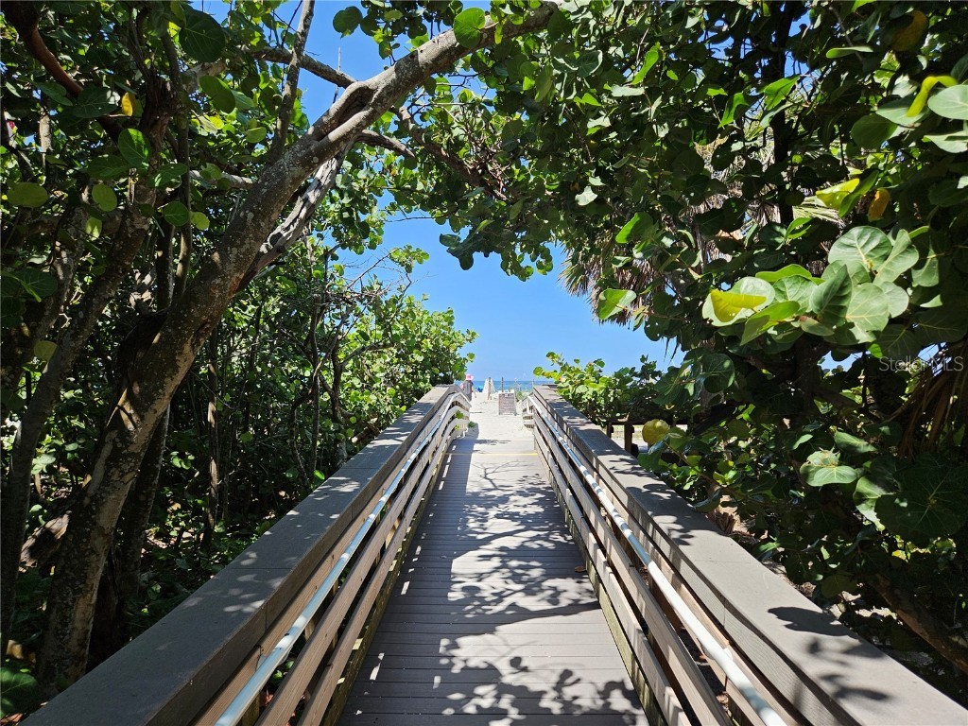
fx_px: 643
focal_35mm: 23
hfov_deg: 73.9
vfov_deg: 58.9
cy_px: 363
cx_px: 484
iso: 25
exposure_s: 1/848
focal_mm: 5.4
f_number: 1.8
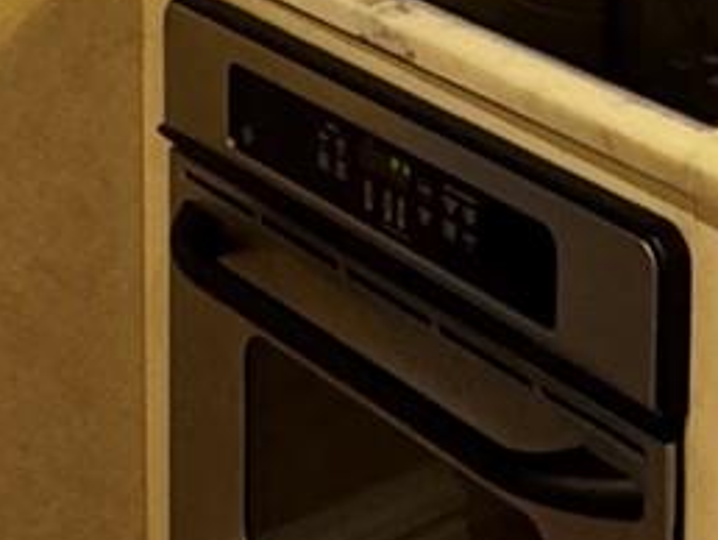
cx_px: 774
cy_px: -621
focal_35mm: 111
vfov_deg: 11.7
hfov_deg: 17.2
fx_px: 2304
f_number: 2.2
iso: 200
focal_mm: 2.22
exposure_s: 1/60
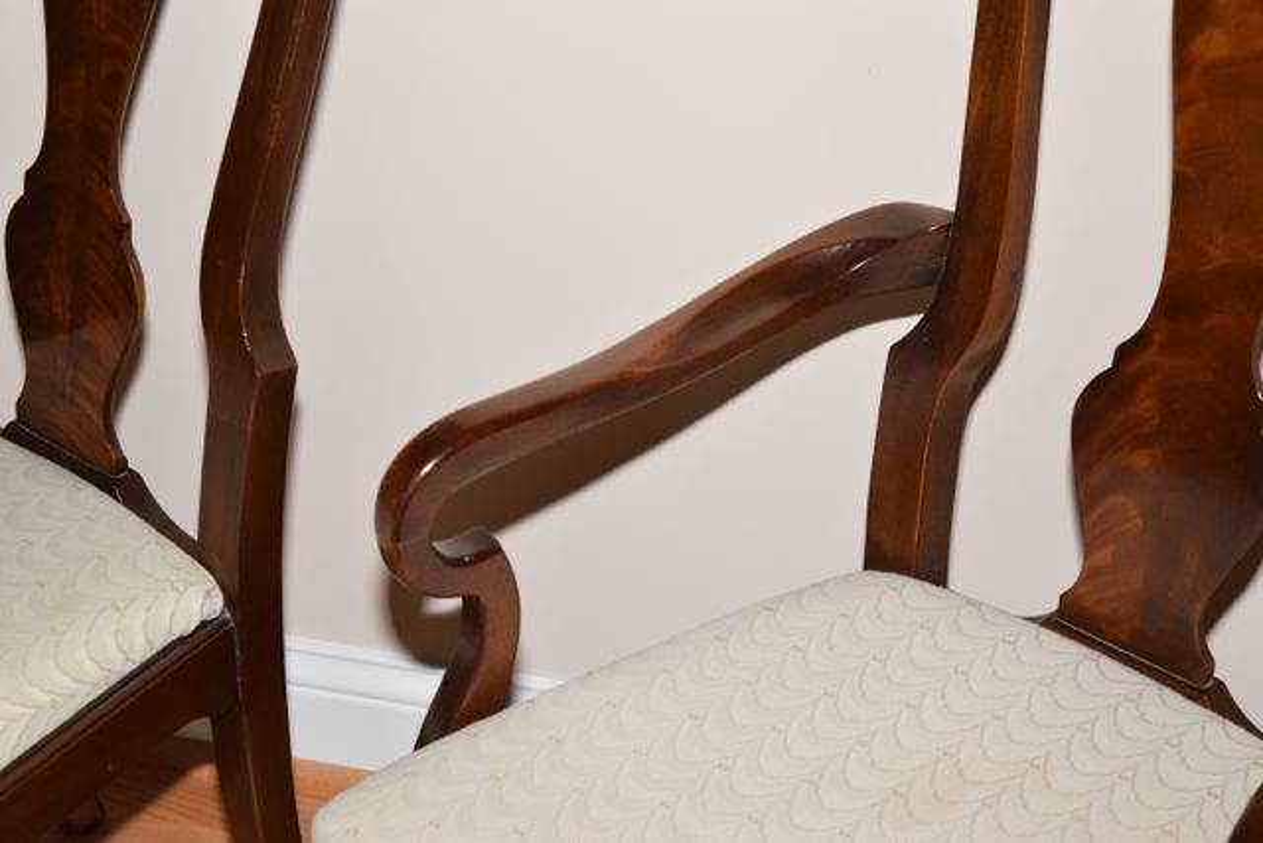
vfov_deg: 16.6
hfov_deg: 24.6
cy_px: 422
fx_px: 2895
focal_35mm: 82
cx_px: 632
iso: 800
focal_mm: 55
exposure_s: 1/125
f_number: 5.6
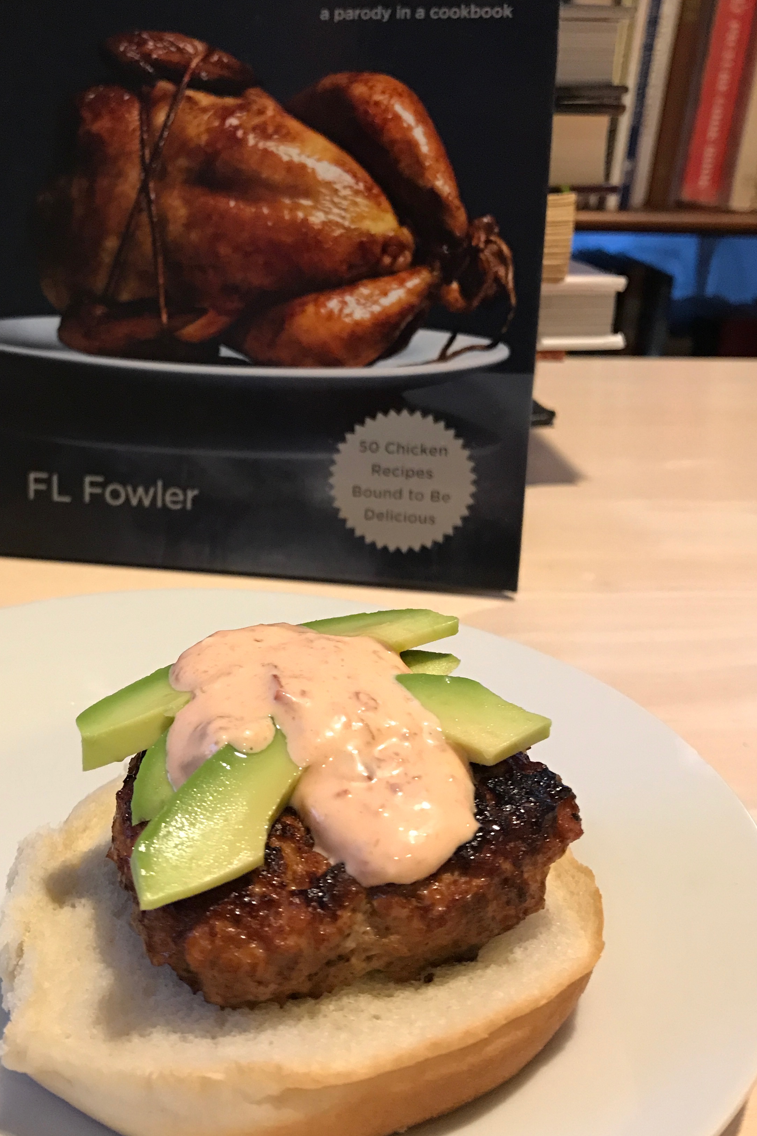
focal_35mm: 36
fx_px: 1136
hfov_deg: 36.4
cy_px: 514
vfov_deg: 53.1
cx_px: 243
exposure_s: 1/12
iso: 100
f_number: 1.8
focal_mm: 3.99
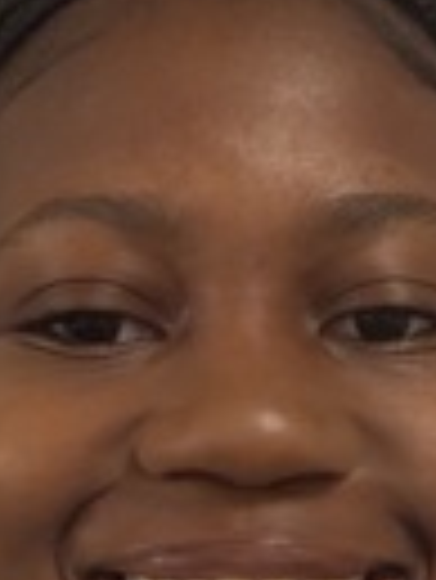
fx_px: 1945
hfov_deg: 12.8
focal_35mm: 116
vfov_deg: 16.3
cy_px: 692
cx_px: 285
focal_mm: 2.71
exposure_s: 1/40
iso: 250
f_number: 1.9
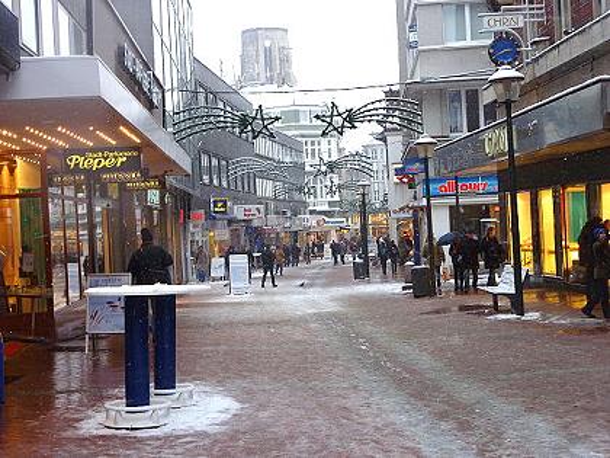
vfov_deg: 23.3
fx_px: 1110
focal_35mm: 63
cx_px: 305
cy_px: 229
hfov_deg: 30.7
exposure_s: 1/80
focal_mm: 10.3
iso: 160
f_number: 4
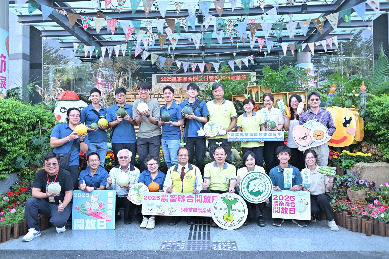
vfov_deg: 46.4
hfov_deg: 65.5
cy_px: 130
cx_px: 194
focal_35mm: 28
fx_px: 302
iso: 640
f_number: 3.5
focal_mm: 28
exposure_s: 1/640
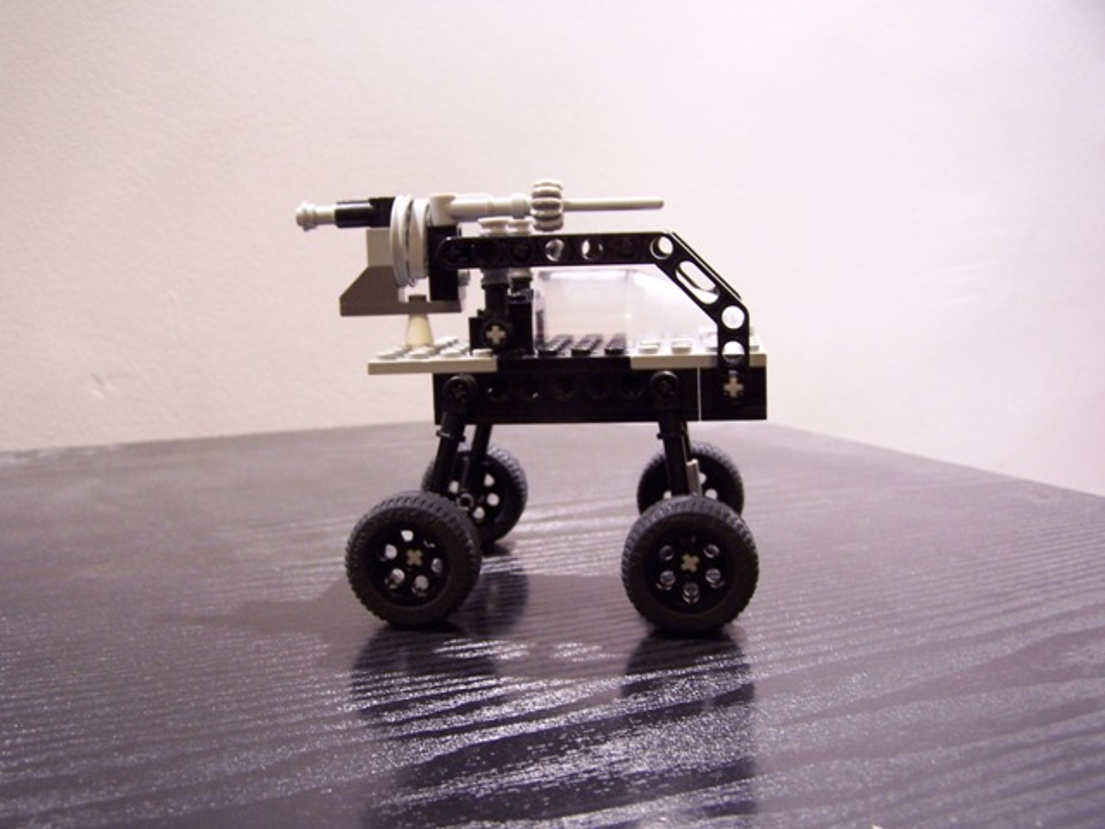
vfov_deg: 37.7
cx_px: 552
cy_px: 414
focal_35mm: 38
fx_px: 1213
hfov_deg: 49.0
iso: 140
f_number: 2.8
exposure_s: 1/8
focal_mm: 6.3
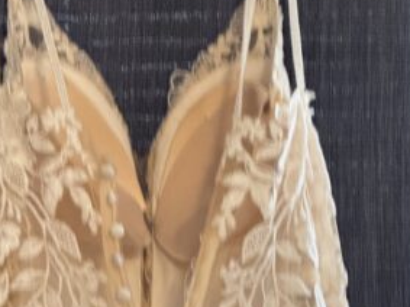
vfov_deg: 13.6
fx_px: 1290
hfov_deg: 18.0
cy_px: 103
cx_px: 165
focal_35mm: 109
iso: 800
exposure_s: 1/40
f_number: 2.8
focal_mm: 9
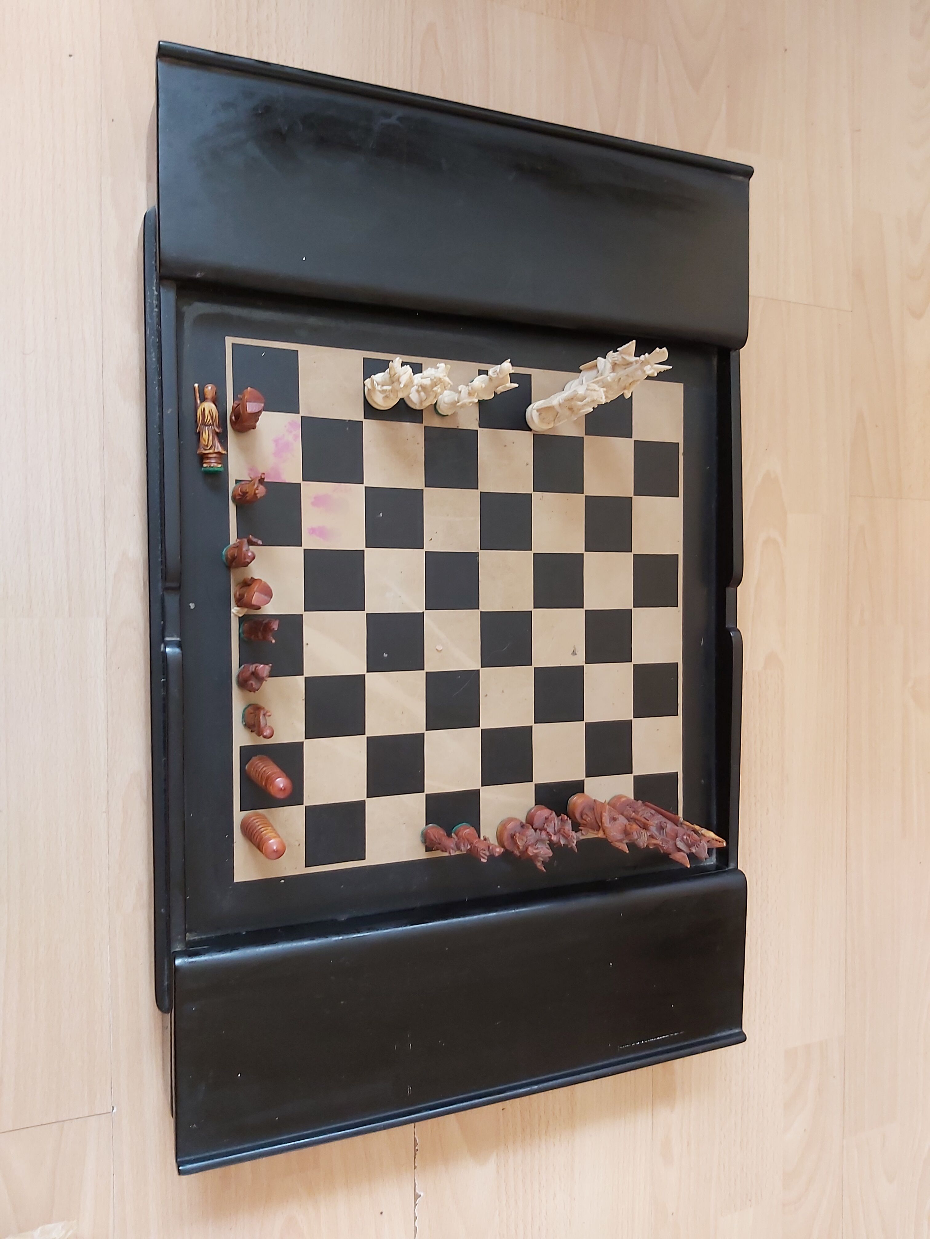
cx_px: 465
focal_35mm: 26
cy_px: 620
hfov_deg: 53.1
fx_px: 931
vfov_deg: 67.3
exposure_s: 1/50
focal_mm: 3.92
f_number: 1.7
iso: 200
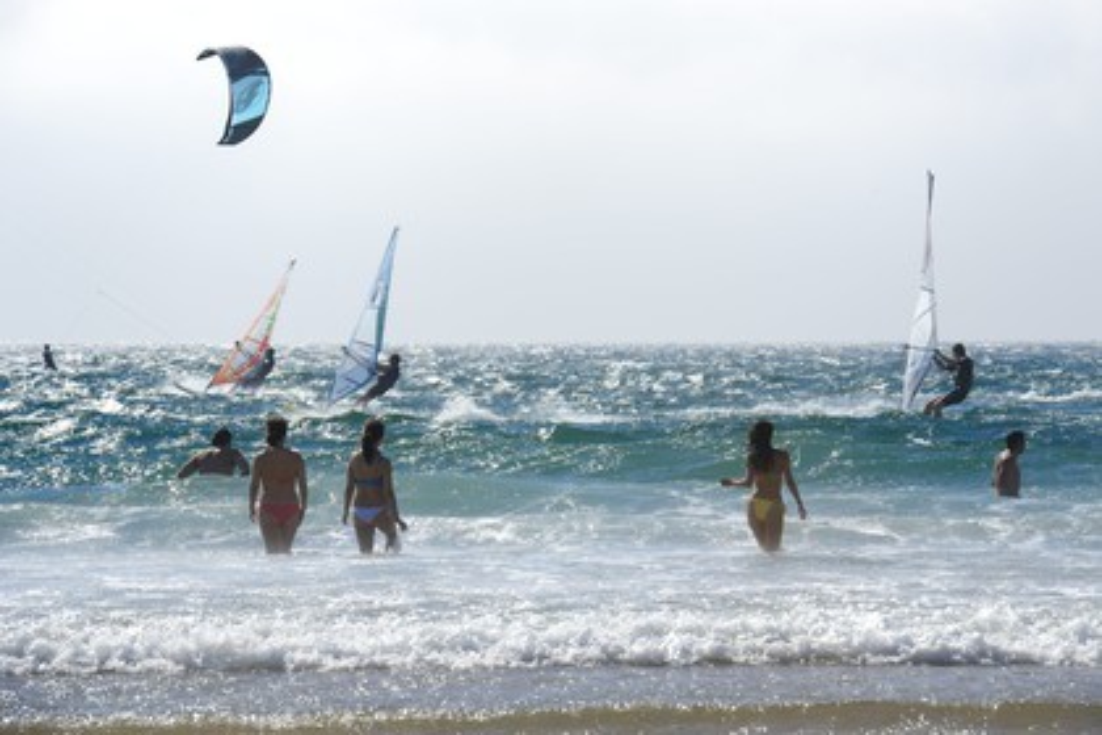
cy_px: 368
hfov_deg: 10.3
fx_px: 6122
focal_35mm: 200
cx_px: 551
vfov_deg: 6.9
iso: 200
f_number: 13
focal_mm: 200
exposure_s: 1/500
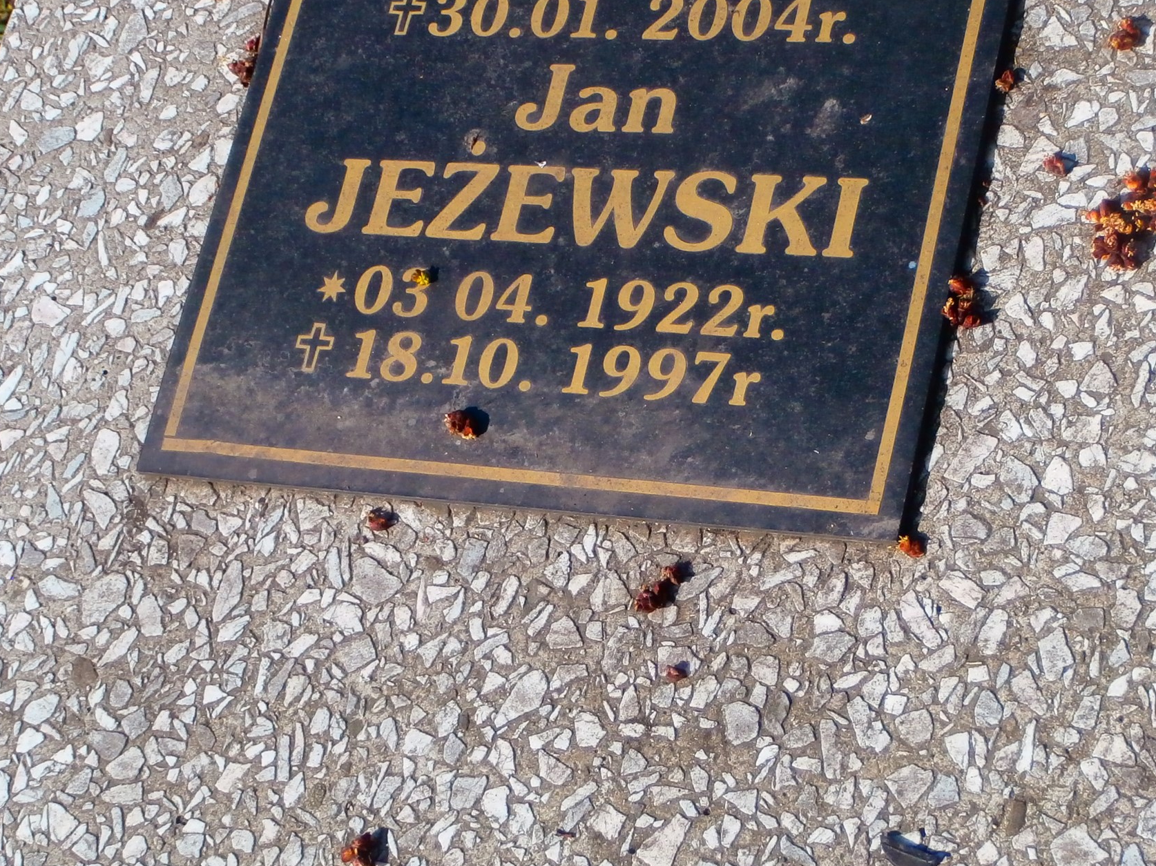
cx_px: 661
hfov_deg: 19.3
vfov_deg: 14.5
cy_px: 231
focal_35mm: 102
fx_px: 3406
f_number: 4.5
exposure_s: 1/500
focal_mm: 10.11
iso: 100
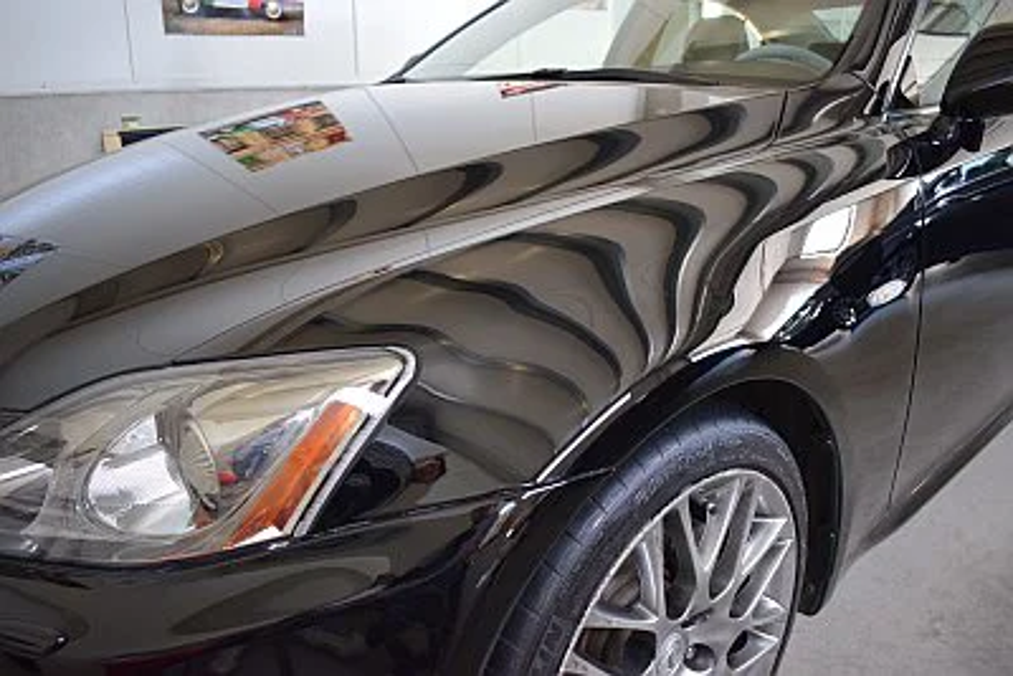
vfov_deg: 48.0
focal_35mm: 27
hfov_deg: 67.4
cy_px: 338
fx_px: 760
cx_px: 506
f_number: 3.5
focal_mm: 18
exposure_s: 1/60
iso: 1100
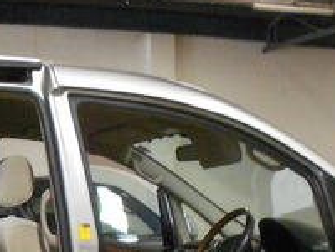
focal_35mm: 172
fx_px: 1665
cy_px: 366
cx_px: -44
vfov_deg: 8.5
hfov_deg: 11.3
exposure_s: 1/10
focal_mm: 7.7
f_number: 4.2
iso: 400
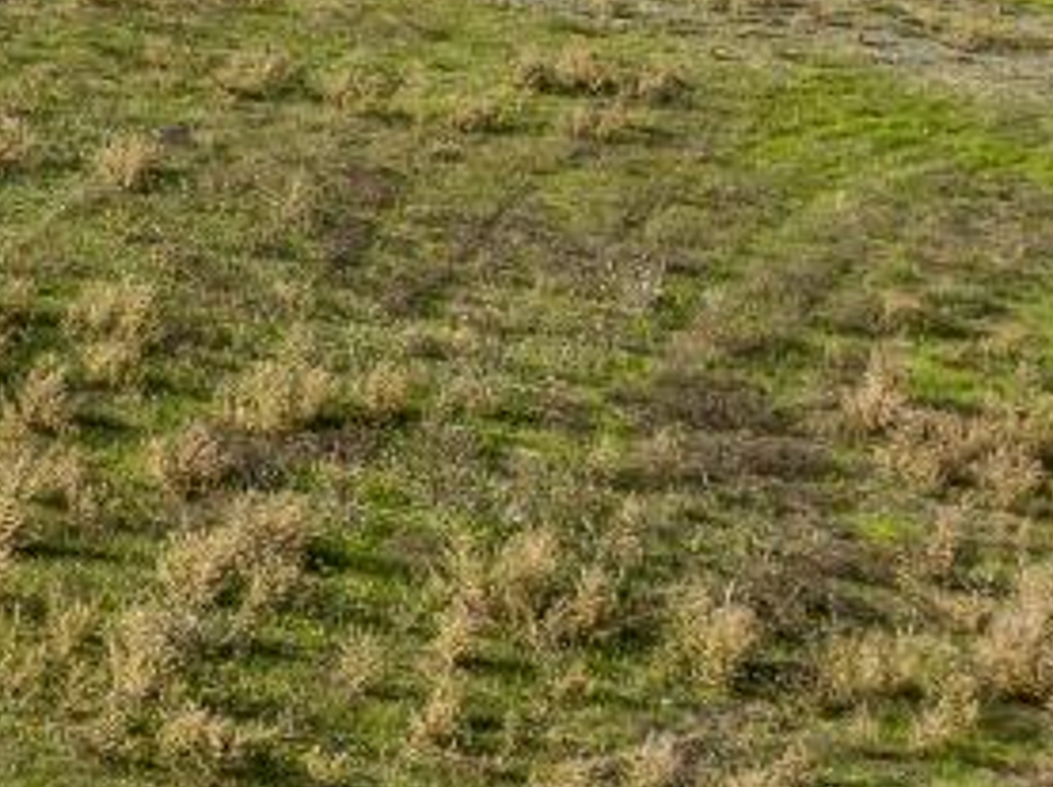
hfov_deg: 11.5
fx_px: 3949
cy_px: -538
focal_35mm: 130
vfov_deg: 10.8
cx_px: -1730
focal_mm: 12.29
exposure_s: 1/2000
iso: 110
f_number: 2.8
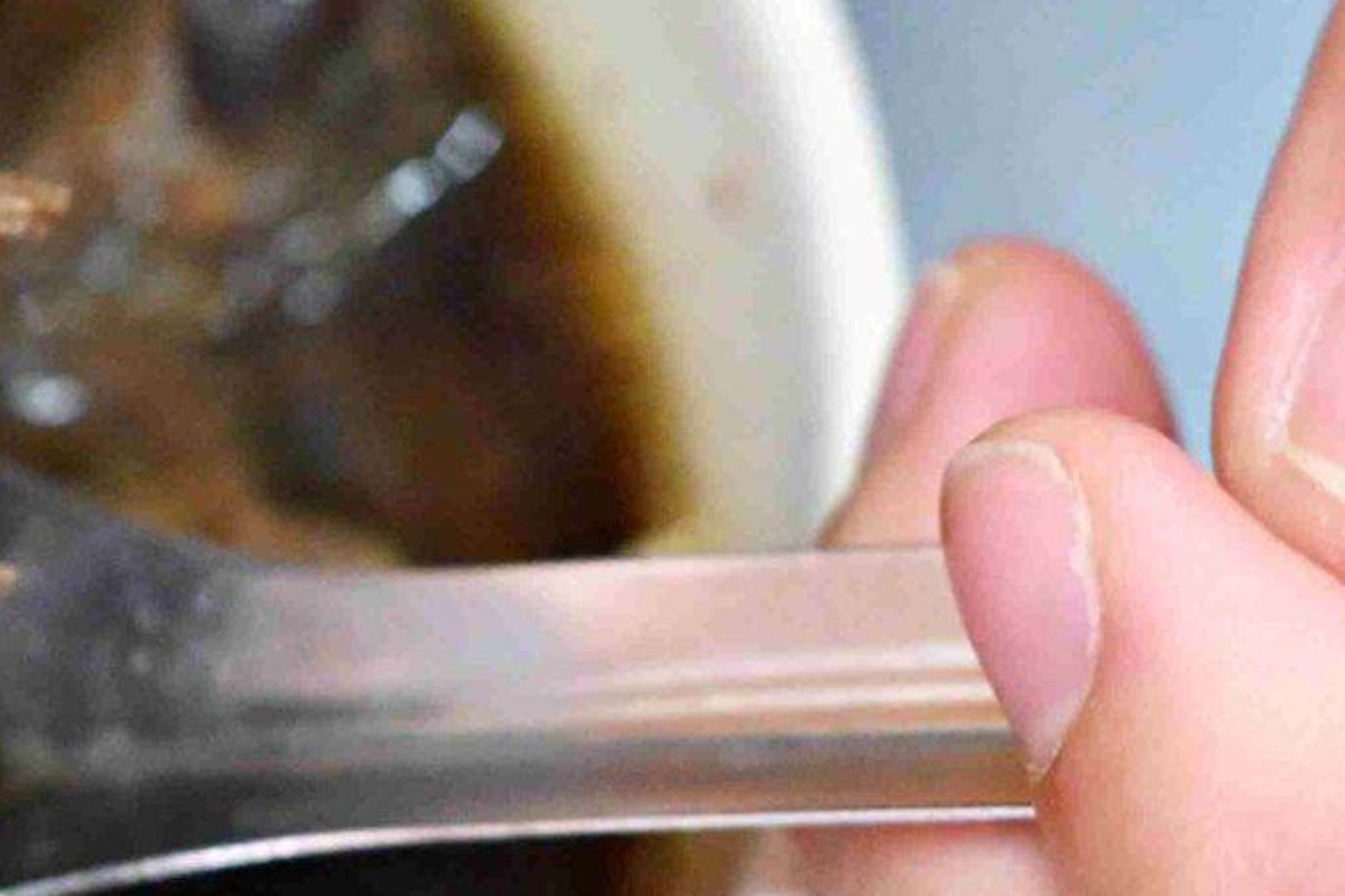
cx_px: -839
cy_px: 252
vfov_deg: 4.9
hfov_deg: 7.2
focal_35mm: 282
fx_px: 10535
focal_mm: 50
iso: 3200
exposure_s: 1/200
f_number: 3.2
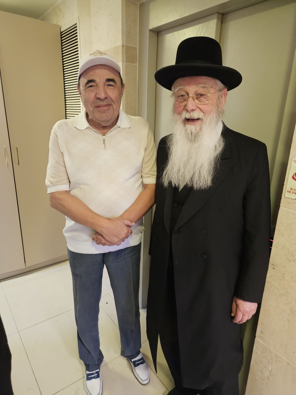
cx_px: 148
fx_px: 262
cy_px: 198
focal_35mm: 23
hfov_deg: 58.9
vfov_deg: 73.9
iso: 1250
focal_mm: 5.4
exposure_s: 1/67
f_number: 1.8
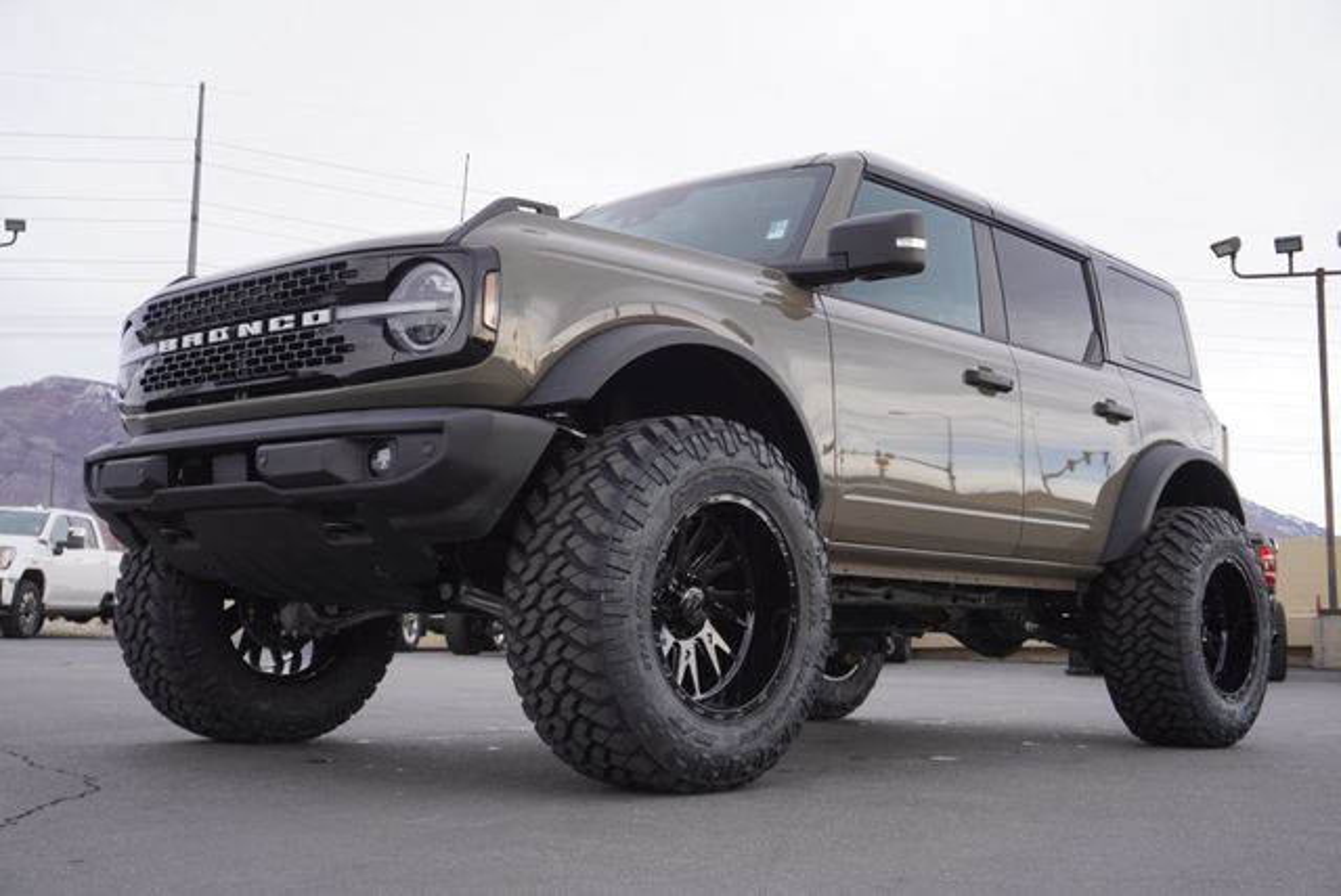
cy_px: 448
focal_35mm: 40
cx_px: 670
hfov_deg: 47.9
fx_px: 1510
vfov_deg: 33.1
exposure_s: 1/100
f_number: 6.3
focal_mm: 27
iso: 100
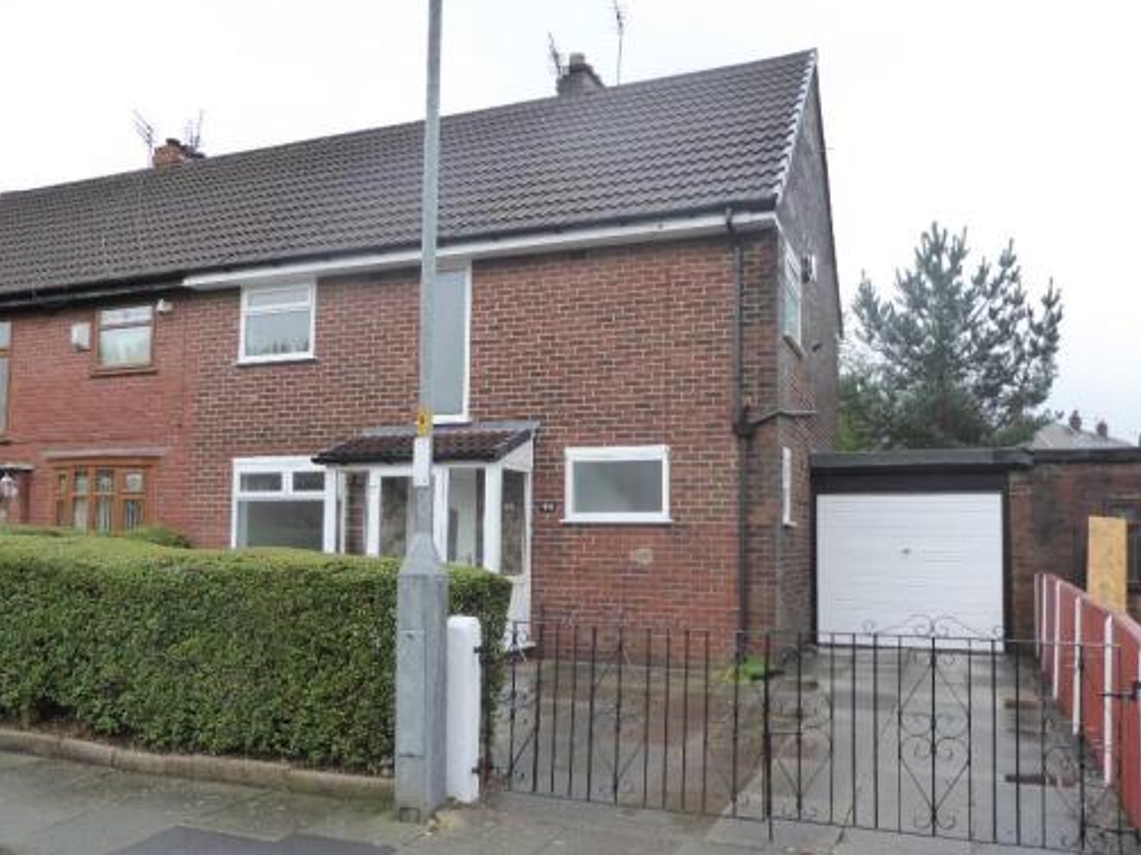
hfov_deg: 61.7
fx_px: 956
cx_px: 570
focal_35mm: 29
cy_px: 489
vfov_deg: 48.1
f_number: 3.3
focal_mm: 4.3
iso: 200
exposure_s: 1/250
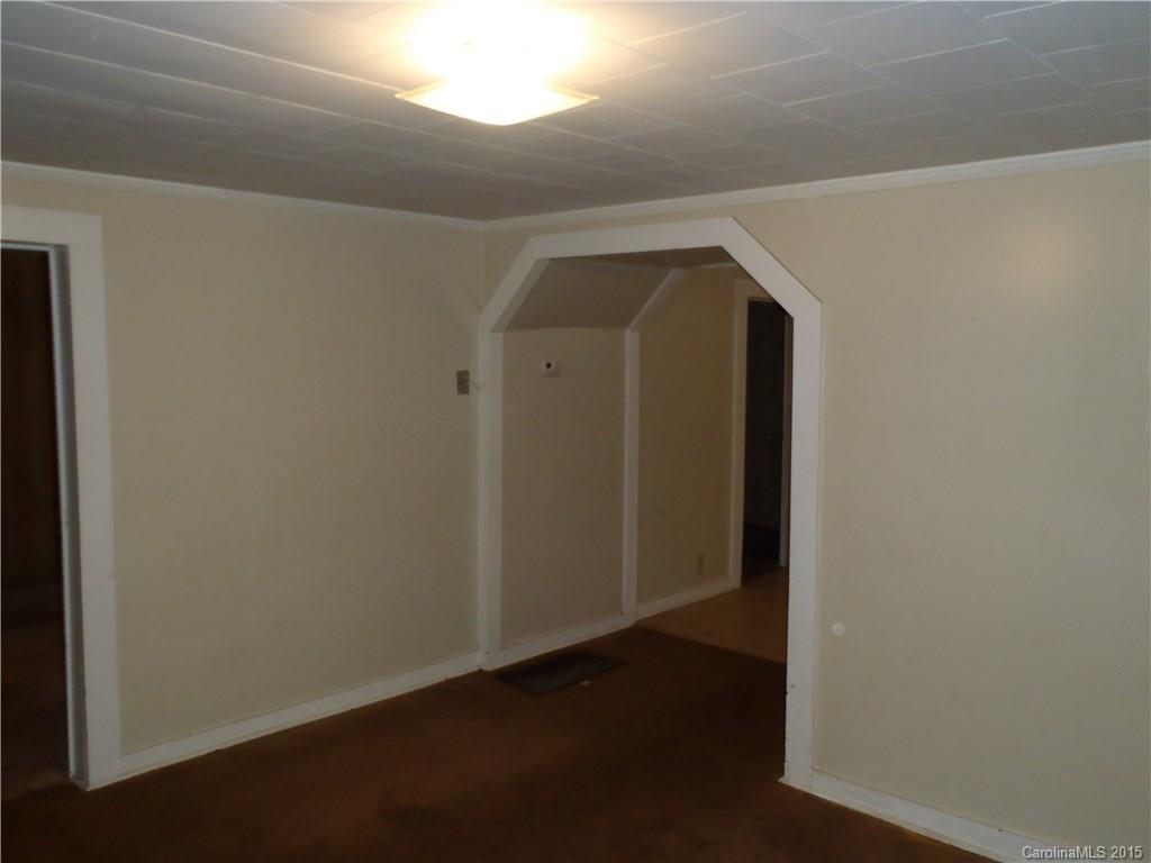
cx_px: 576
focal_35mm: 28
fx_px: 931
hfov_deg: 63.4
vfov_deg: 49.7
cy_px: 432
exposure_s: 1/30
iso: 250
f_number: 3.9
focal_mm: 5
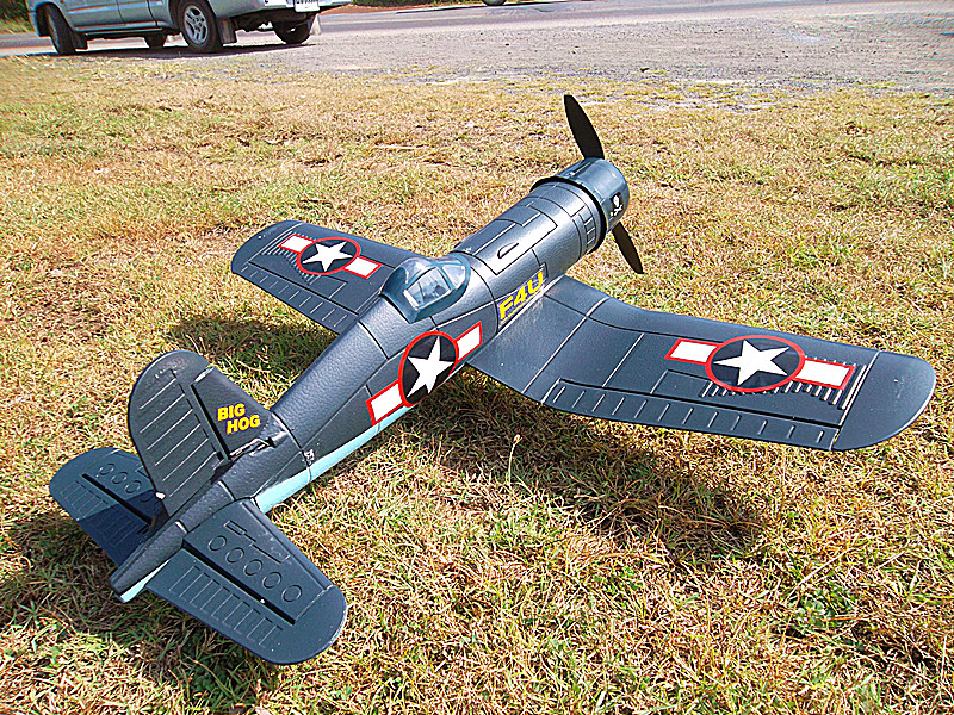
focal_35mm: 27
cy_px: 358
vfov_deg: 51.4
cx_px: 477
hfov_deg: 65.3
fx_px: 744
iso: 80
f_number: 3.5
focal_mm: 4.9
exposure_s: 1/400
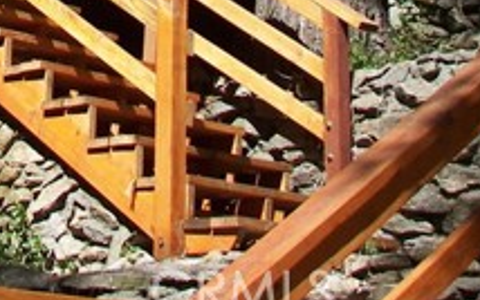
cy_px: -215
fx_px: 1492
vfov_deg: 10.9
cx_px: -67
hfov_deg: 17.6
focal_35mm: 114
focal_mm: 6
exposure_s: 1/640
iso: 50
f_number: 2.8
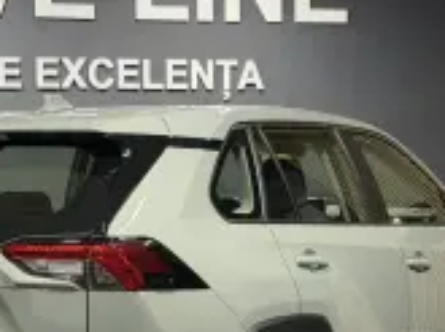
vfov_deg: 14.0
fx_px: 1347
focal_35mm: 105
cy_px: 259
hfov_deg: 18.7
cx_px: 183
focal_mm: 6.76
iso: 250
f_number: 1.78
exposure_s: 1/100
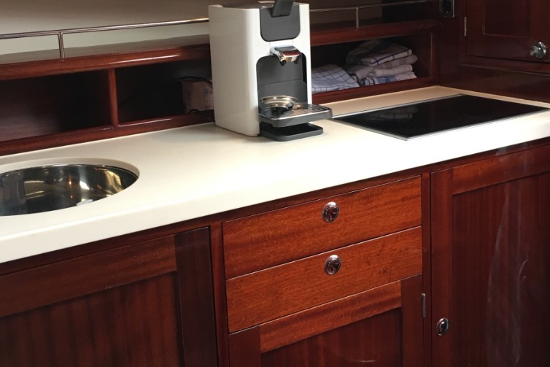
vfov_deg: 27.9
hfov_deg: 41.1
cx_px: 265
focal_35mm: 48
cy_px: 123
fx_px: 733
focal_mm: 4.15
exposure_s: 1/33
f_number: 2.2
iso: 50
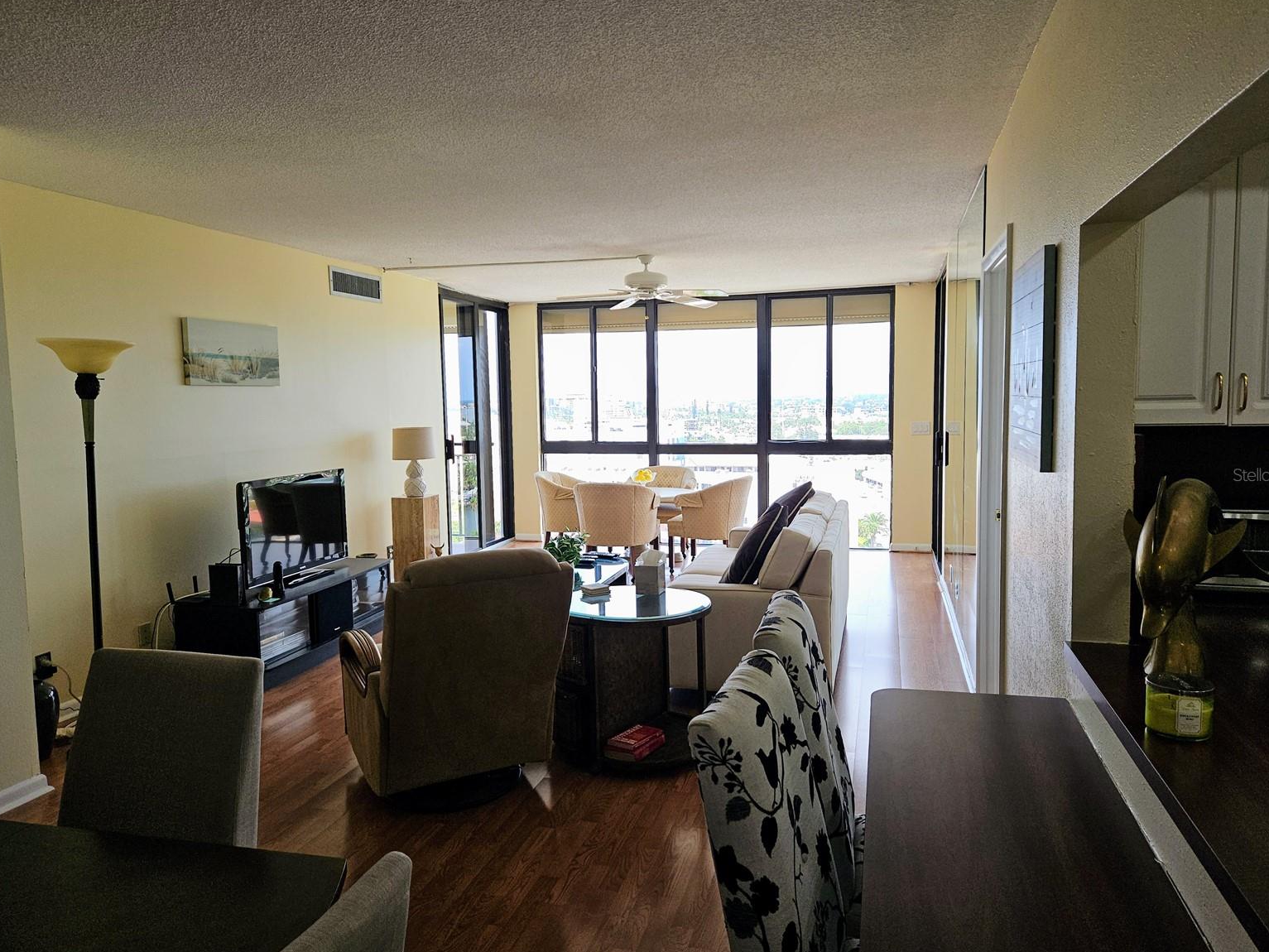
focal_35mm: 24
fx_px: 880
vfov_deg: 56.8
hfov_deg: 71.6
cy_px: 474
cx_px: 649
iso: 25
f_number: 1.8
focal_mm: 5.4
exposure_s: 1/157
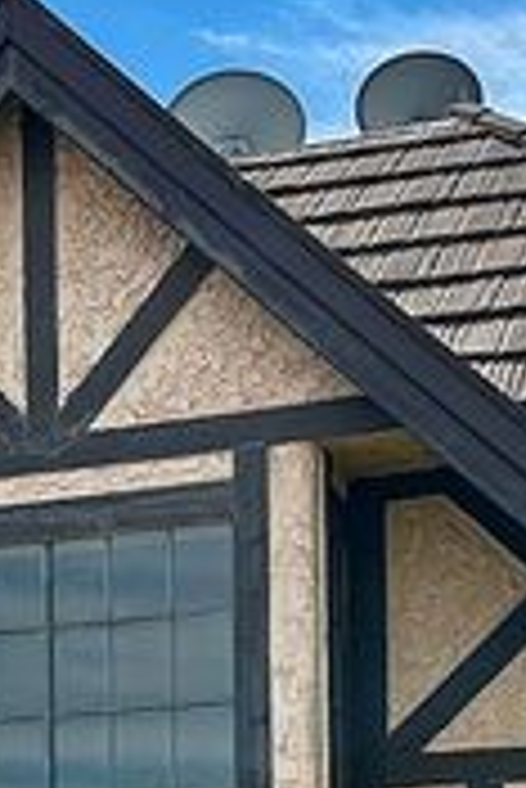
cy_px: 934
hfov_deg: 13.2
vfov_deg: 18.8
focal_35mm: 103
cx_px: 18
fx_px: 2253
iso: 50
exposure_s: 1/2762
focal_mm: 5.7
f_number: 1.5
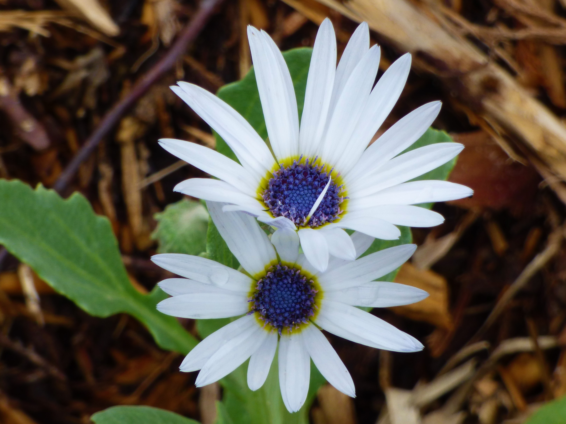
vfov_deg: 4.9
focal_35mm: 302
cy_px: 212
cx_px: 283
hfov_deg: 6.6
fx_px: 4937
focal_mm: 49.1
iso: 100
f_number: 5.5
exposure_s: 1/250
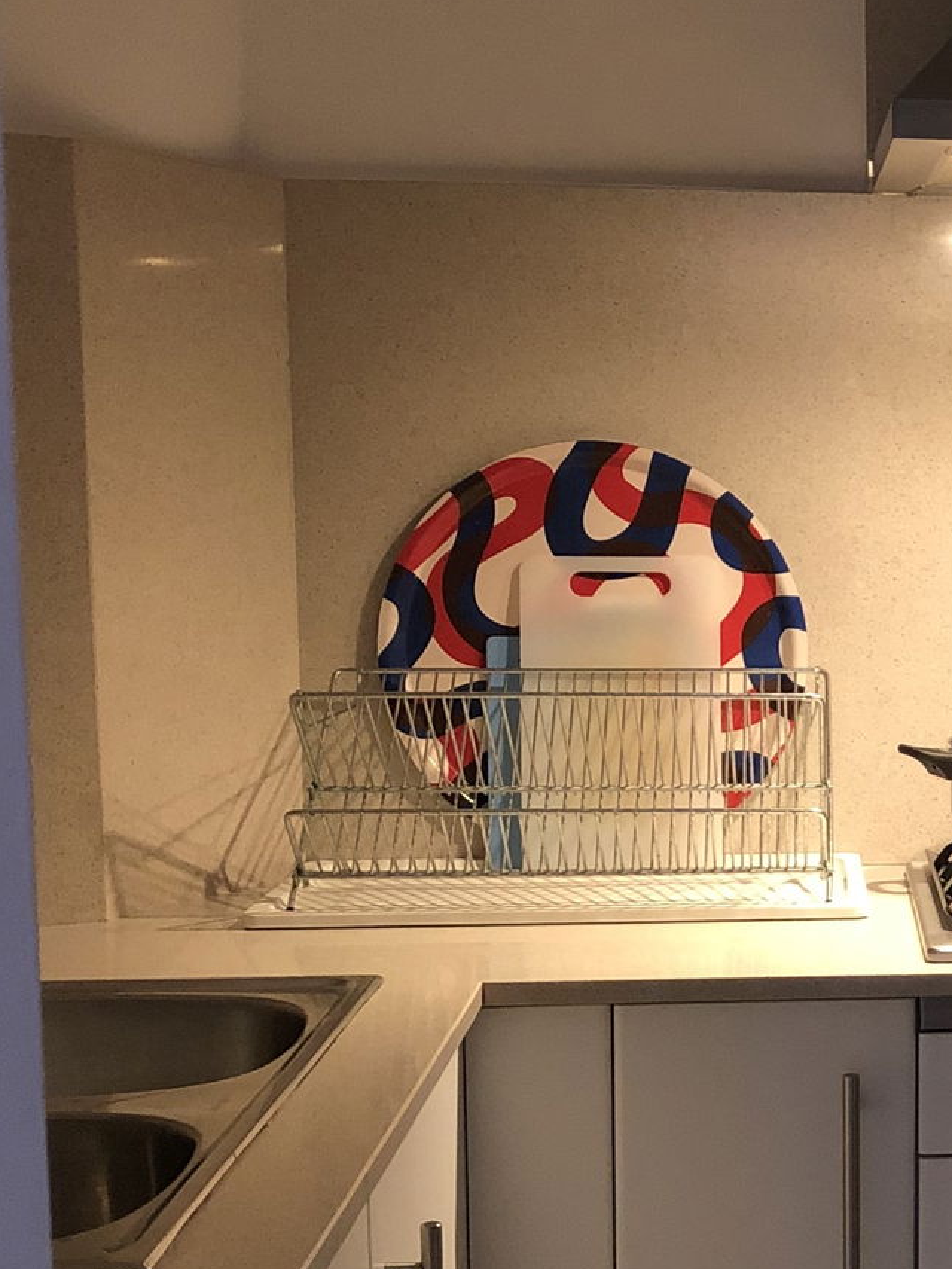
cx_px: 1163
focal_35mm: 70
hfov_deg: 19.7
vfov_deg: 27.7
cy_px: 804
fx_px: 2566
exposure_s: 1/8
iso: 100
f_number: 1.8
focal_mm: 3.99
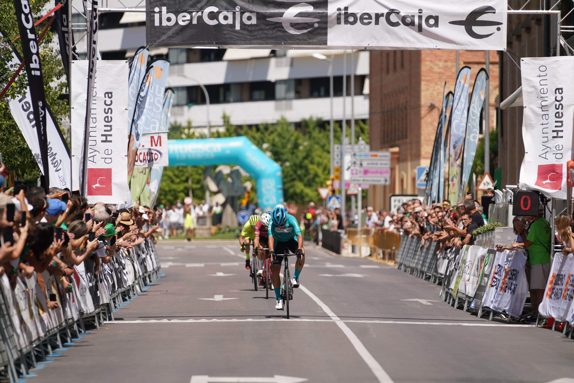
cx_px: 287
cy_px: 192
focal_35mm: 280
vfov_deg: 4.9
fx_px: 4465
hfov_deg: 7.4
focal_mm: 280
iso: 400
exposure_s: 1/4000
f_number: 4
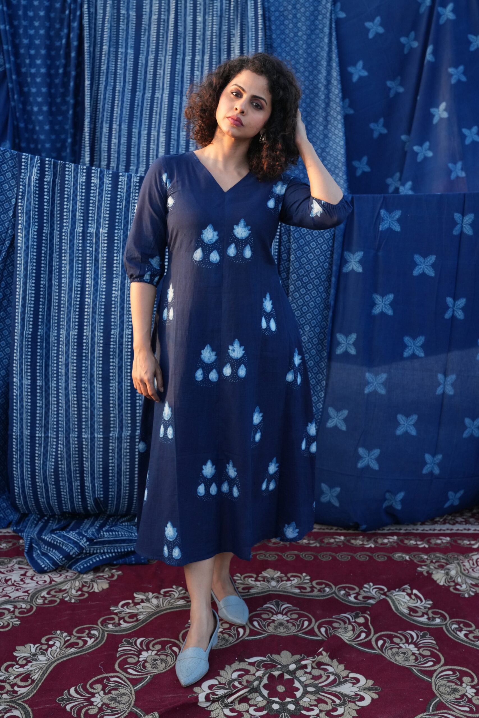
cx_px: 240
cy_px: 359
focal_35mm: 49
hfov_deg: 27.5
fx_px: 978
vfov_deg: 40.3
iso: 800
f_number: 4.5
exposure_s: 1/320
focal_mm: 49
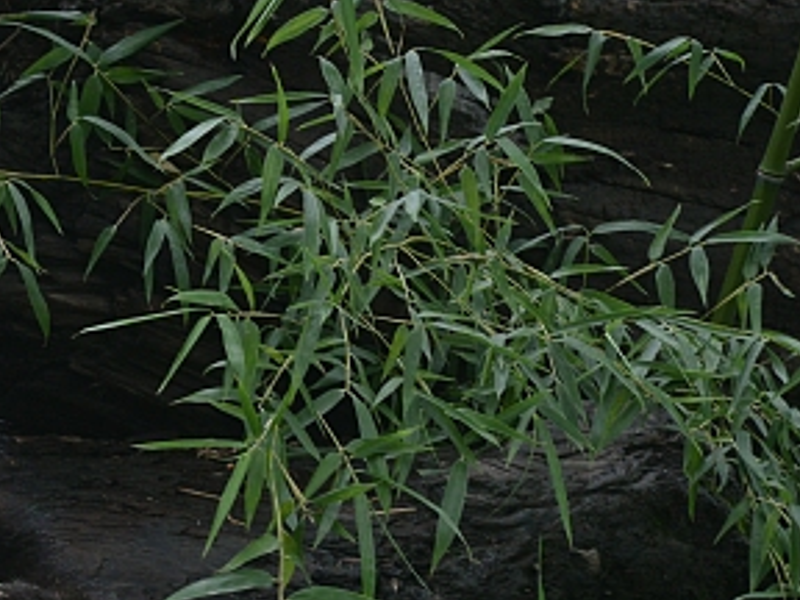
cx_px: -306
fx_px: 13866
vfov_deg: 2.5
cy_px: 442
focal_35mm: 600
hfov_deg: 3.3
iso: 800
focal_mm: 200
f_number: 9
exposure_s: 1/320
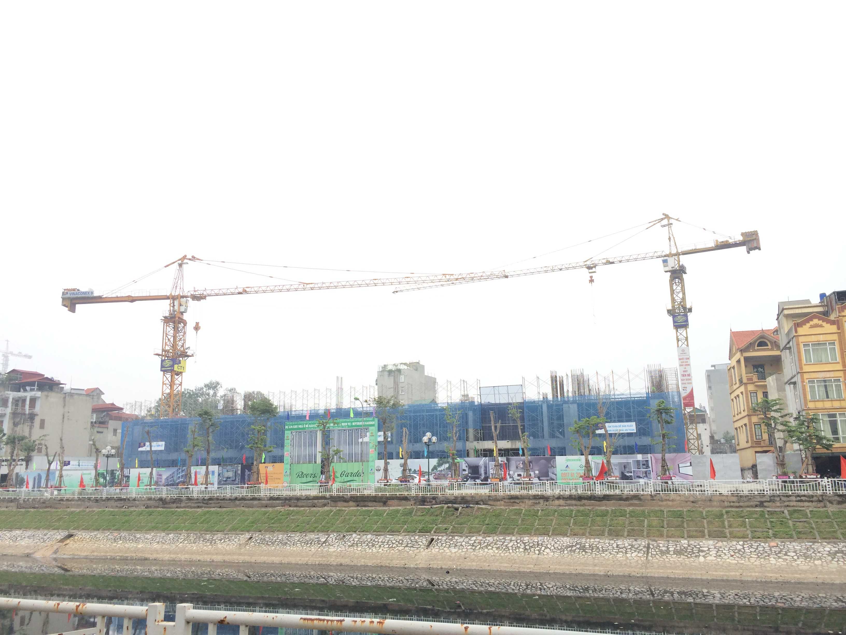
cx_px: 423
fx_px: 733
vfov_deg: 46.8
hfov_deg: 60.0
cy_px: 318
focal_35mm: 30
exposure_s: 1/612
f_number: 2.2
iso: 32
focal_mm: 4.12
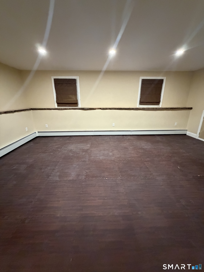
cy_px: 136
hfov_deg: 85.7
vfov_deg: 102.1
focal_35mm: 14
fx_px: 110
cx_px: 102
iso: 1000
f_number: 2.2
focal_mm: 2.22
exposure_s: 1/60
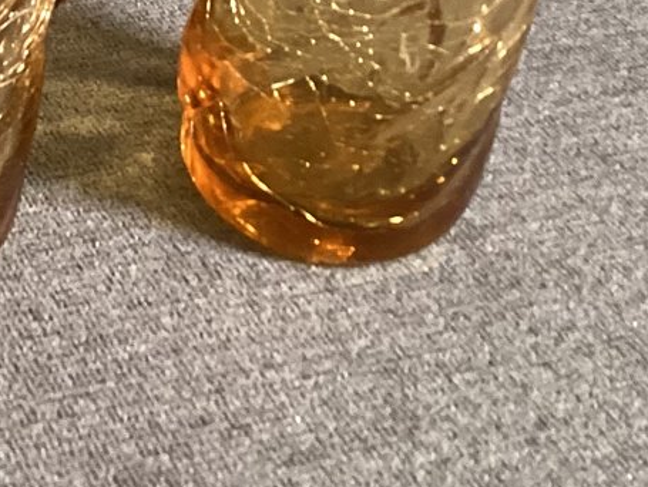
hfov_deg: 18.0
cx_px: -166
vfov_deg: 13.7
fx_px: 1930
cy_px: -200
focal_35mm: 103
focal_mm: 3.3
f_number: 2.4
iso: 250
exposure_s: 1/60
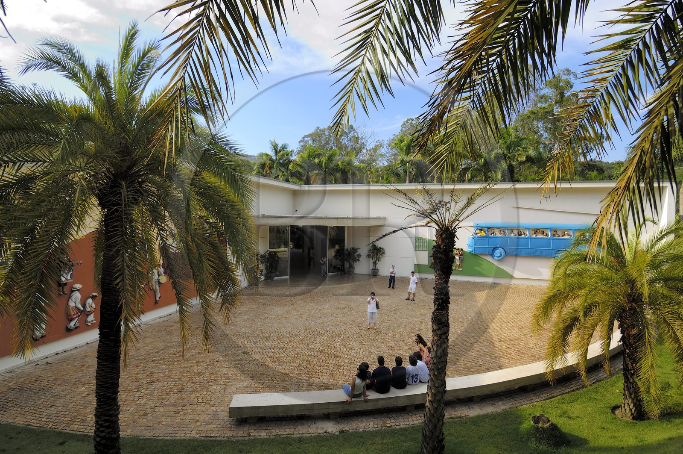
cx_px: 342
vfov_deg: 67.2
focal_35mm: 18
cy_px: 227
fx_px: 341
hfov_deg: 90.1
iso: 100
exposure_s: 1/125
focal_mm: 12
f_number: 7.1
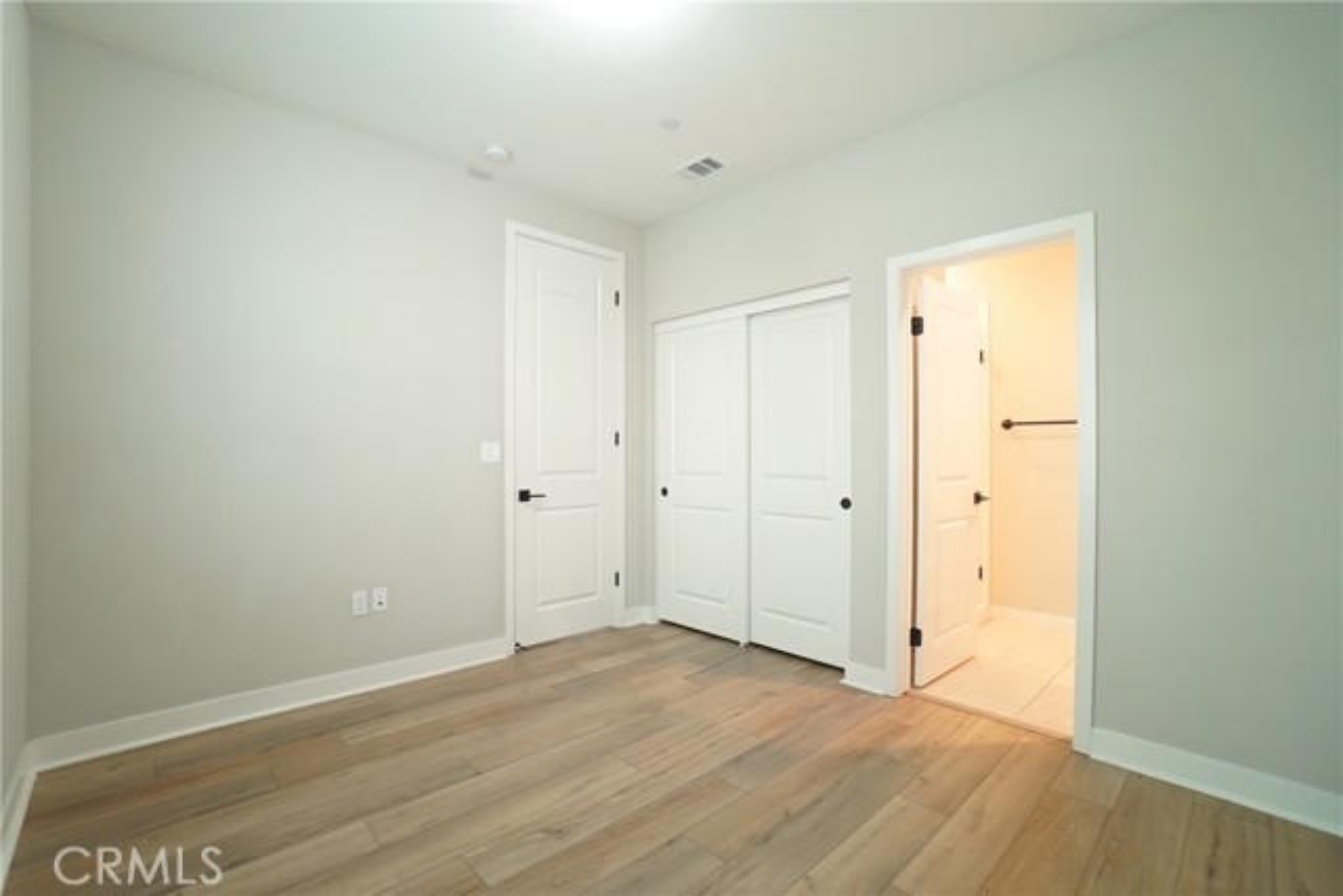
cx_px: 672
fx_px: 560
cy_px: 448
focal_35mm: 15
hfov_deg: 100.4
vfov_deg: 77.4
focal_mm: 10
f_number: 4.5
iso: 1000
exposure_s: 1/20
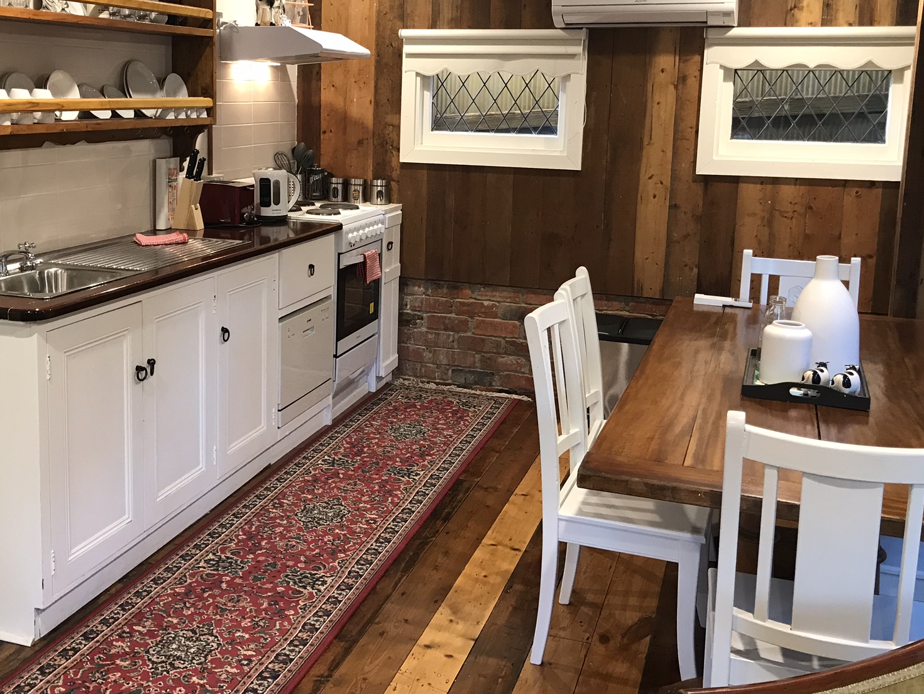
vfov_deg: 36.6
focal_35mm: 39
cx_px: 375
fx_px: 1041
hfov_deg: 47.6
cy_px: 262
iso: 40
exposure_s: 1/17
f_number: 1.8
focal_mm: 3.99
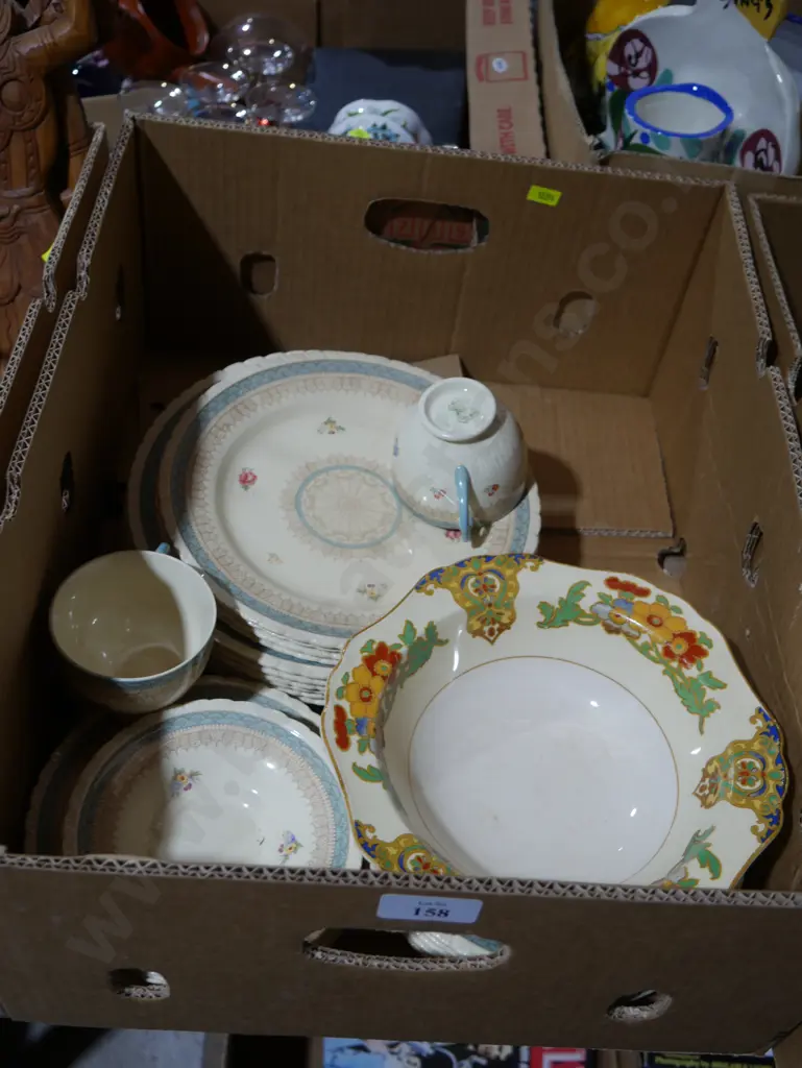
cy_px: 534
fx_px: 1173
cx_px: 401
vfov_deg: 49.0
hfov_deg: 37.8
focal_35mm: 38
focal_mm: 19
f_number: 4.1
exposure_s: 1/80
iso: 200
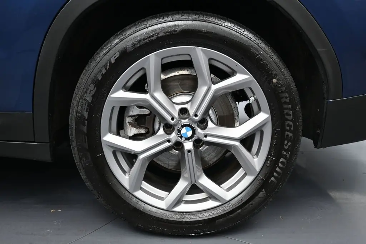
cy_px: 122
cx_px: 183
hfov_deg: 51.3
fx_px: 381
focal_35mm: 38
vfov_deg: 35.5
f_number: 4.2
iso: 800
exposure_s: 1/125
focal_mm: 25
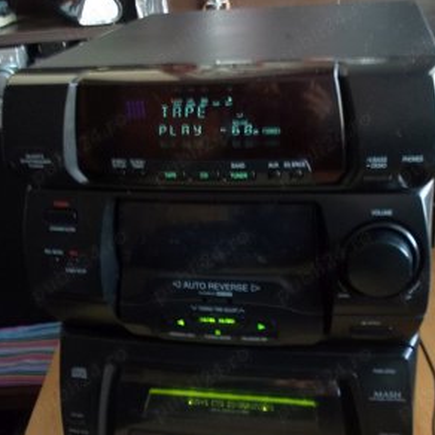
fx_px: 654
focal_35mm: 46
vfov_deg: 36.5
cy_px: 280
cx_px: 218
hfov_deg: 36.8
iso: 200
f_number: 3.1
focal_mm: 5.3
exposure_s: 1/5
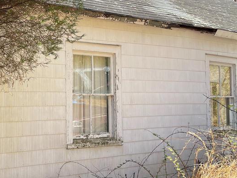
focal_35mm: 49
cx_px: 5
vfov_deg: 29.6
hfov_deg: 35.5
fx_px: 336
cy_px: 65
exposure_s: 1/455
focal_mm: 5.1
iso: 32
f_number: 1.6
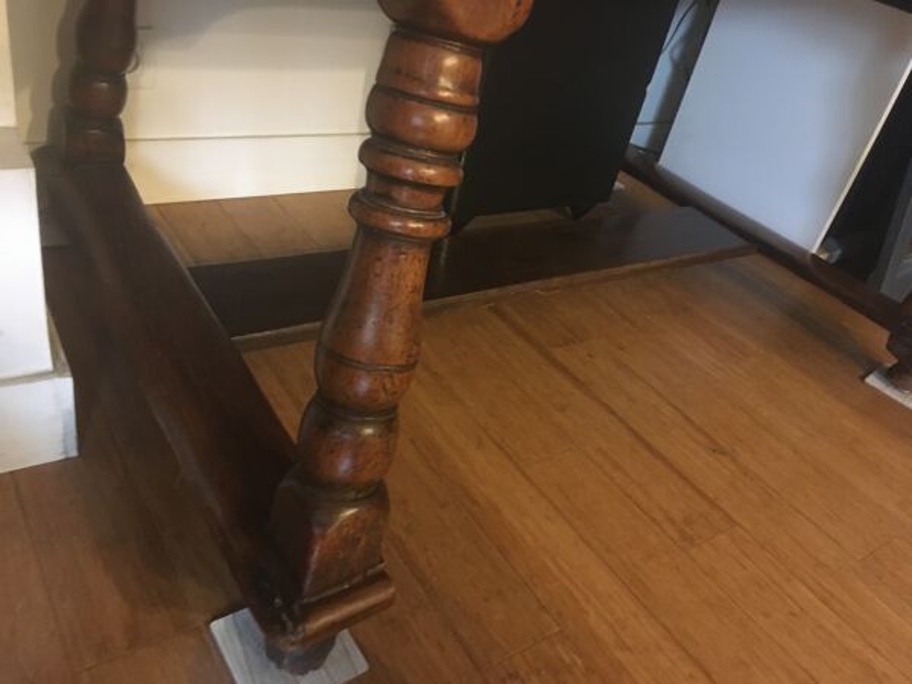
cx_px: 456
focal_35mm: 29
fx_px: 764
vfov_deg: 48.2
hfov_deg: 61.7
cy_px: 342
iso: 500
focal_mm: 4.15
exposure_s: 1/17
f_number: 2.2
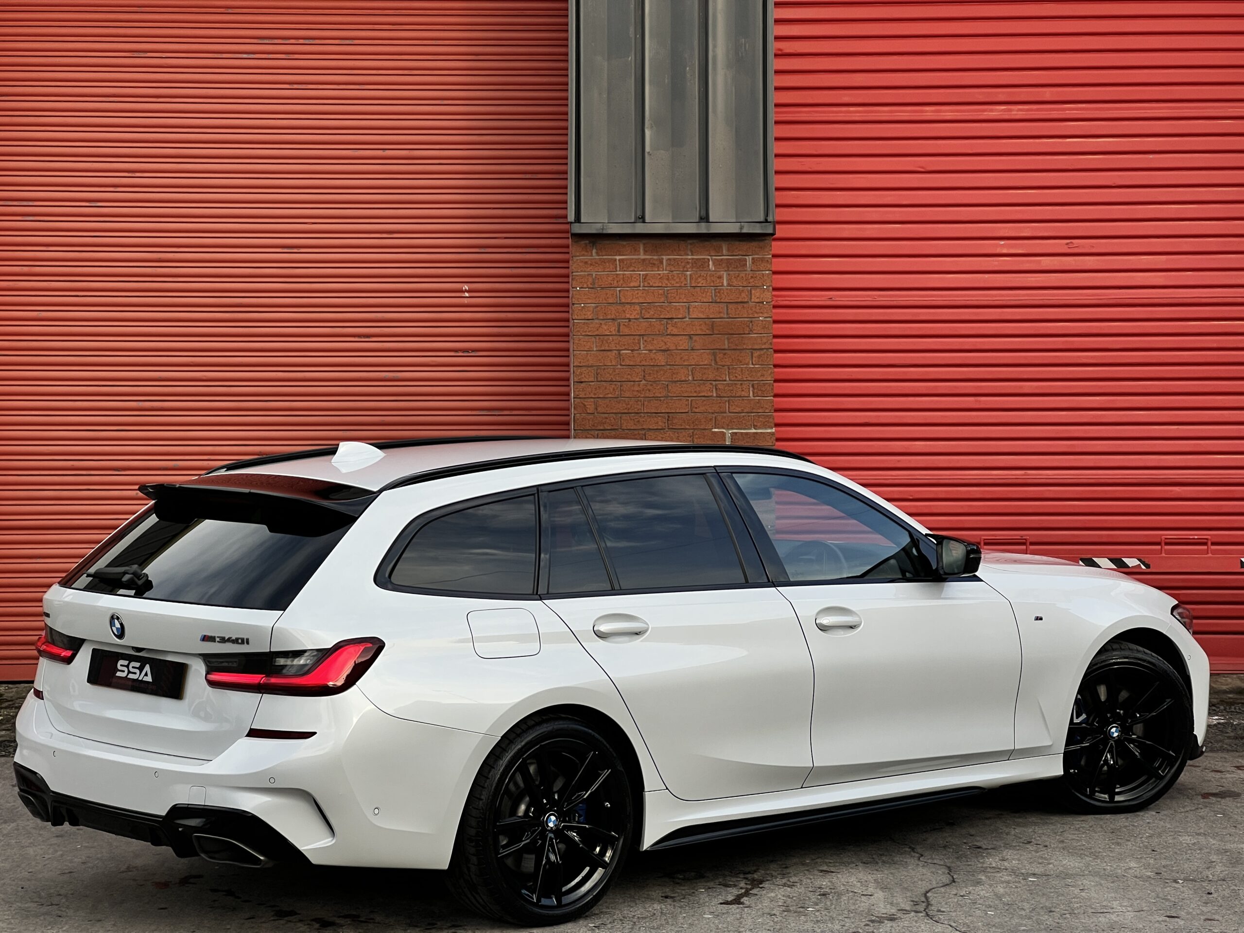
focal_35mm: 77
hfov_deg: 25.3
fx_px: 2767
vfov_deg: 19.1
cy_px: 466
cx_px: 622
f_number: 2.8
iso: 32
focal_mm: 9
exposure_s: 1/320
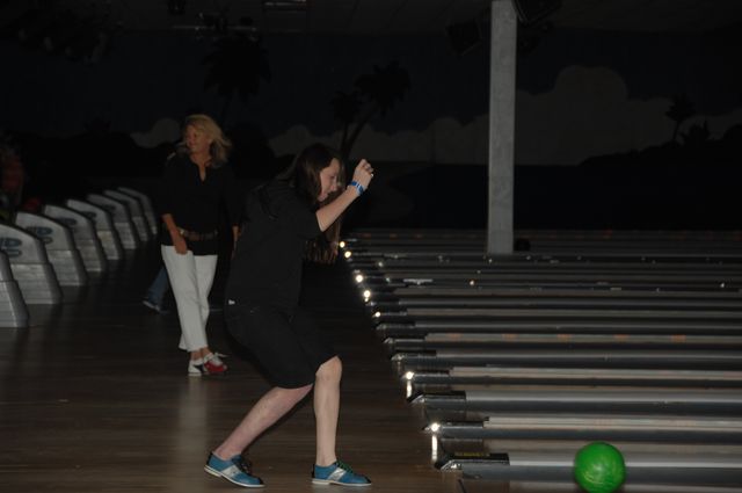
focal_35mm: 142
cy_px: 246
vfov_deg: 9.6
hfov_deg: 14.4
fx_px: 2933
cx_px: 371
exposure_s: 1/125
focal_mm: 95
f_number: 5.3
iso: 200
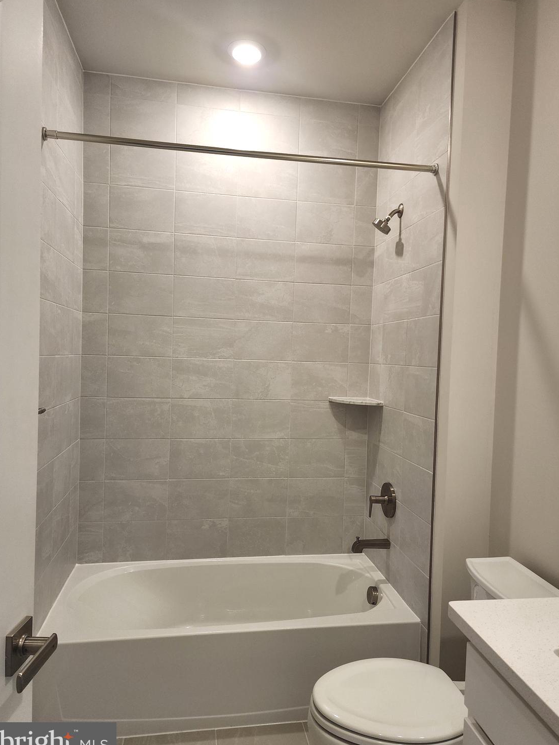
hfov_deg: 56.8
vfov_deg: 71.6
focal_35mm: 24
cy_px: 375
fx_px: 517
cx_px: 282
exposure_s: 1/120
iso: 160
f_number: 1.8
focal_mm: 6.4
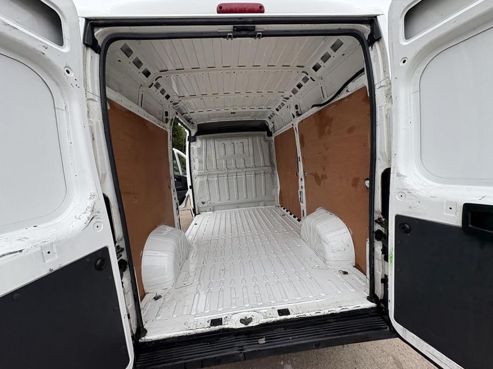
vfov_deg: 85.7
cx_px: 246
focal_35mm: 14
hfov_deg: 102.1
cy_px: 184
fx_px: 199
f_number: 2.2
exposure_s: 1/208
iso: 64
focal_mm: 2.22
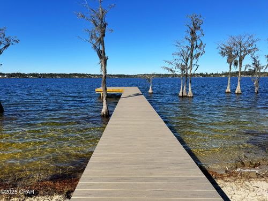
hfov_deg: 71.6
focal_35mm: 24
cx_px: 134
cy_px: 100
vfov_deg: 56.8
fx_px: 186
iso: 80
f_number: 1.78
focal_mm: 6.76
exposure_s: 1/7092
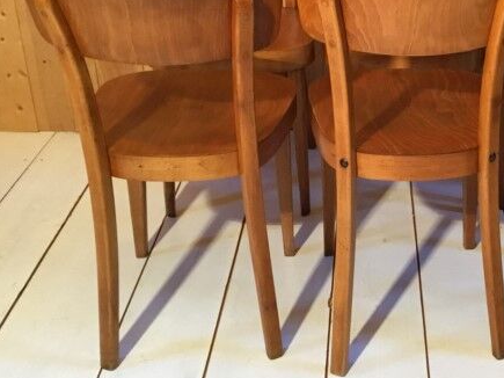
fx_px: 830
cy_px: 122
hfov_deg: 32.6
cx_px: 422
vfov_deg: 25.5
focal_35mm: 57
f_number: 2.4
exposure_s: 1/33
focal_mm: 3.3
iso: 200
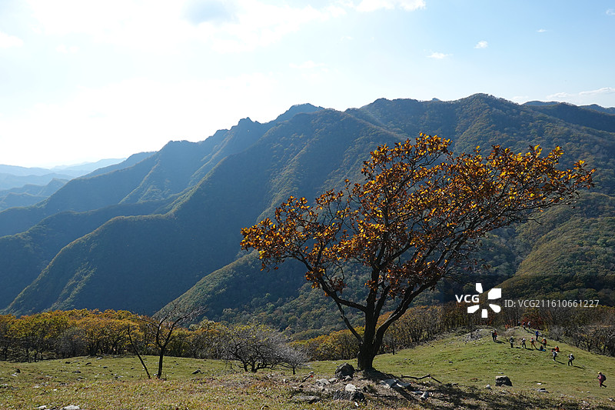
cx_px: 308
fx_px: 478
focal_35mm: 28
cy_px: 205
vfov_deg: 46.4
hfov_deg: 65.5
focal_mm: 10.38
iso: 125
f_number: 4.5
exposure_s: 1/1000
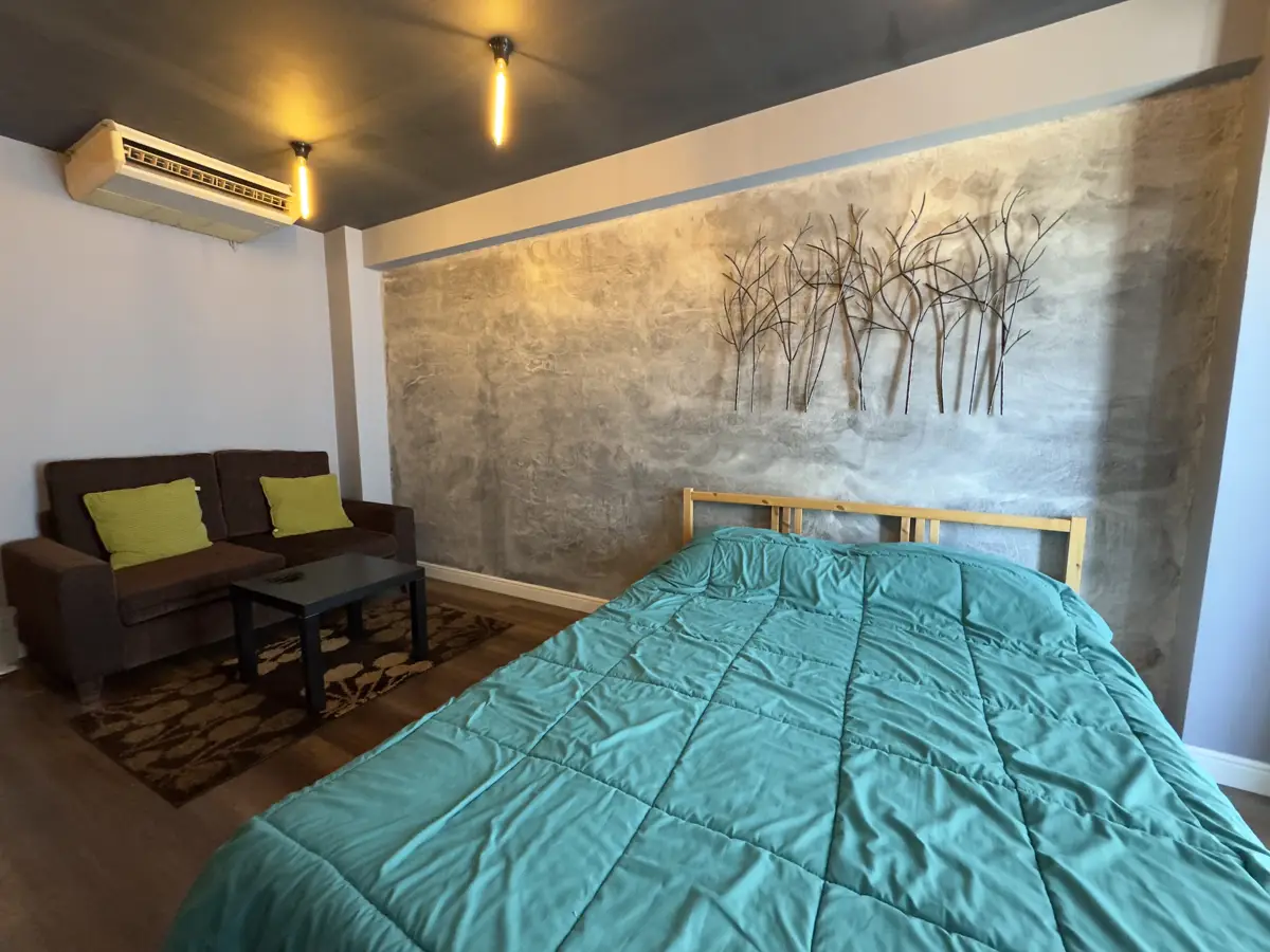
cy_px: 476
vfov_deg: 85.7
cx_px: 635
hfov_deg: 102.1
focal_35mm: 14
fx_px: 514
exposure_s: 1/50
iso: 800
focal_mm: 2.22
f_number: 2.2
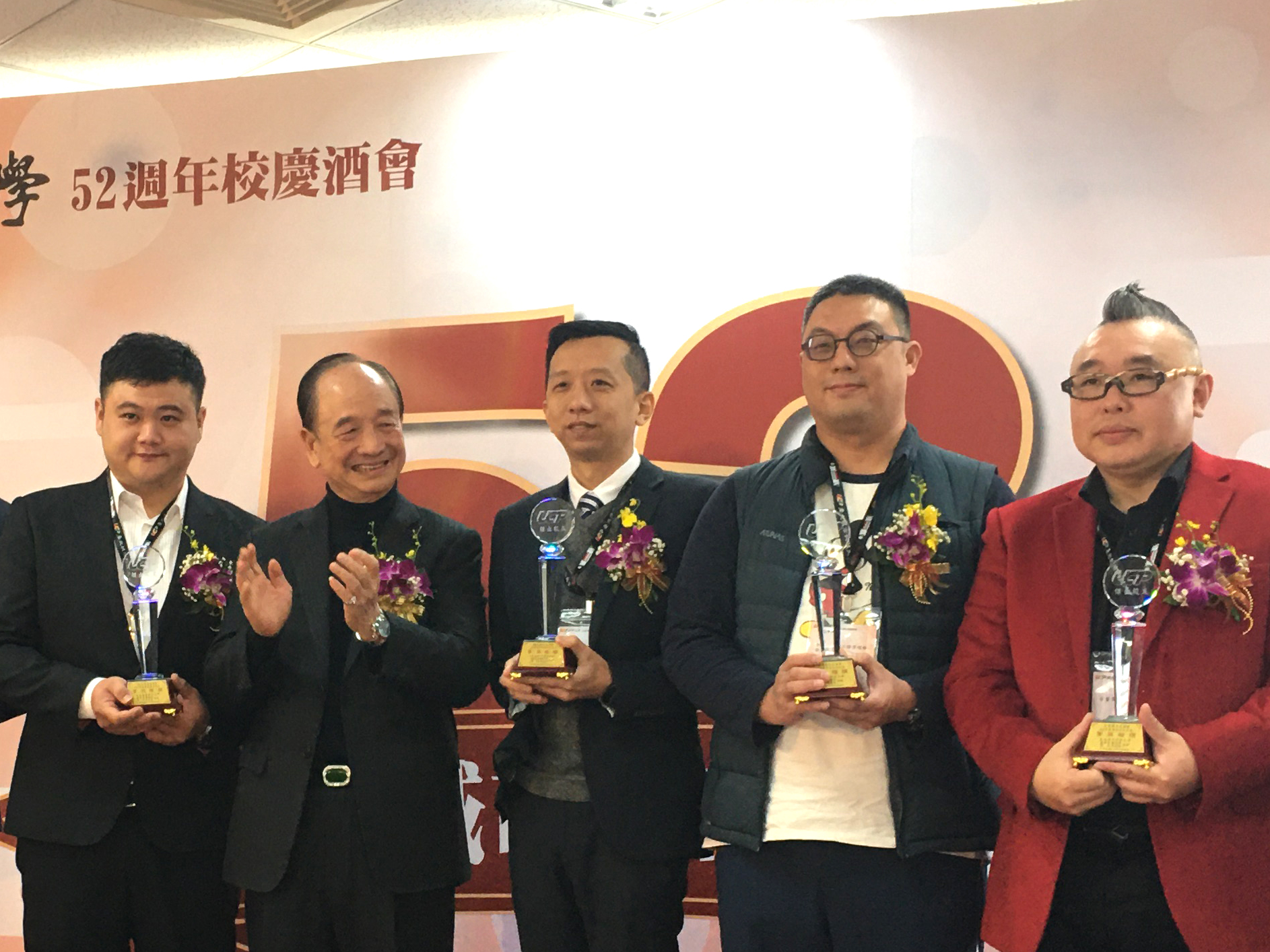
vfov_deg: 23.5
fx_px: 2274
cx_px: 365
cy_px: 669
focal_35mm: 62
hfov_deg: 30.8
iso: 40
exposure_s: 1/30
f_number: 2.2
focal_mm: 4.15
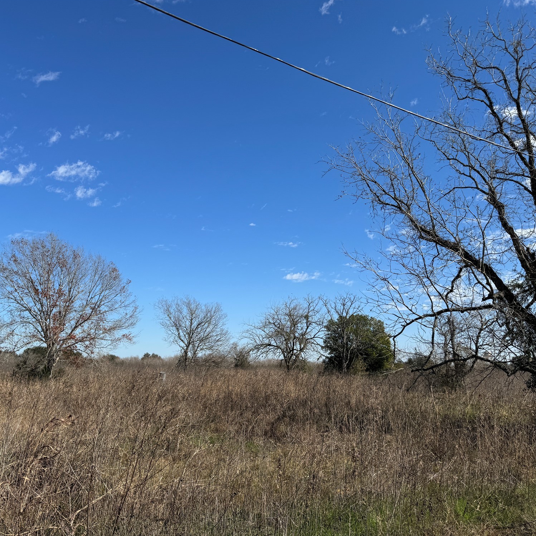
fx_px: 508
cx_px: 258
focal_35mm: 29
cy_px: 270
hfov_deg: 55.6
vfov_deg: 55.6
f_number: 1.78
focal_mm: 6.86
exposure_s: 1/5814
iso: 80
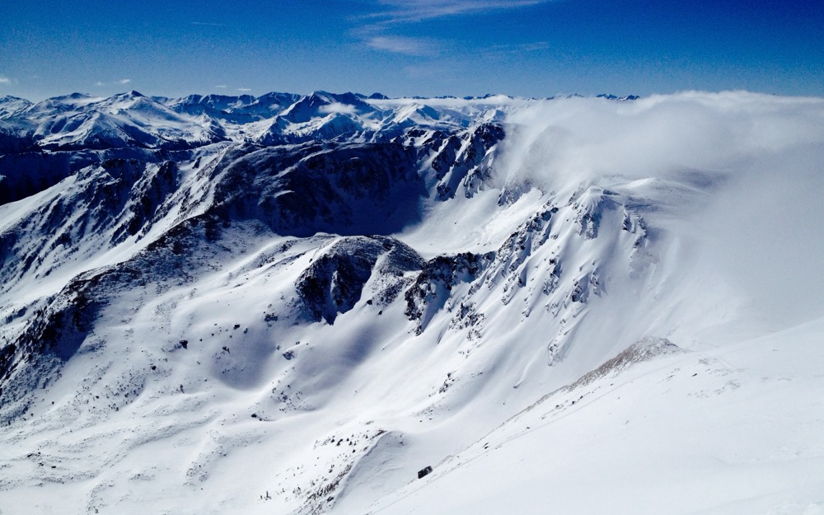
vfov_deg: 33.5
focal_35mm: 38
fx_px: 853
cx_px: 421
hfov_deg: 51.5
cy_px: 220
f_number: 2.4
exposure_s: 1/9259
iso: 50
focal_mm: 4.28
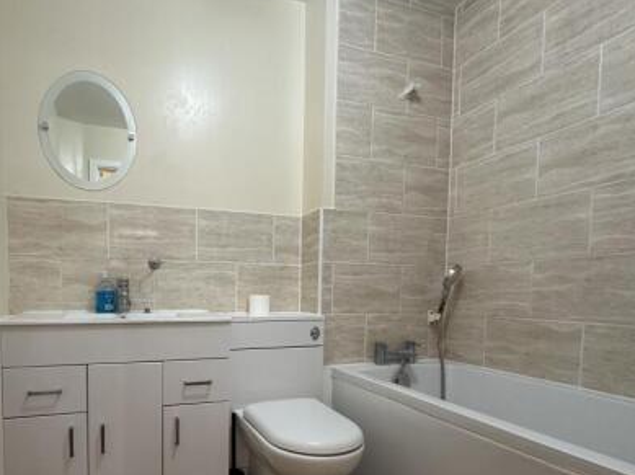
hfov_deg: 77.6
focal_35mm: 21
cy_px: 316
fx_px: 385
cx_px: 238
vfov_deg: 61.8
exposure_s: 1/62
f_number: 2.2
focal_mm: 2.22
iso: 320
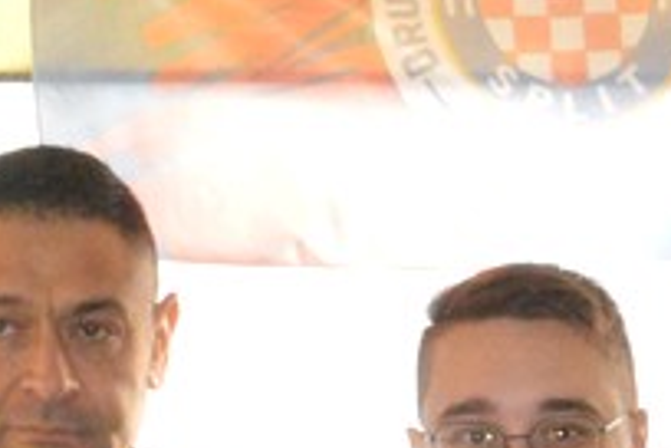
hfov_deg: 7.4
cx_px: 1493
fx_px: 4902
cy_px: 1328
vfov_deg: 5.0
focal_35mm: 263
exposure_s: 1/200
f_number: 14
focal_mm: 22
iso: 3200
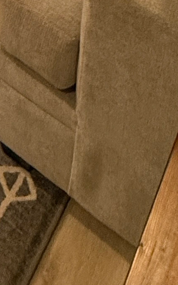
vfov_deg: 13.9
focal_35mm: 88
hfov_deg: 13.3
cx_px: -146
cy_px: -441
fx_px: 683
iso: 250
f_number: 2.2
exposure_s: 1/60
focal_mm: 2.22
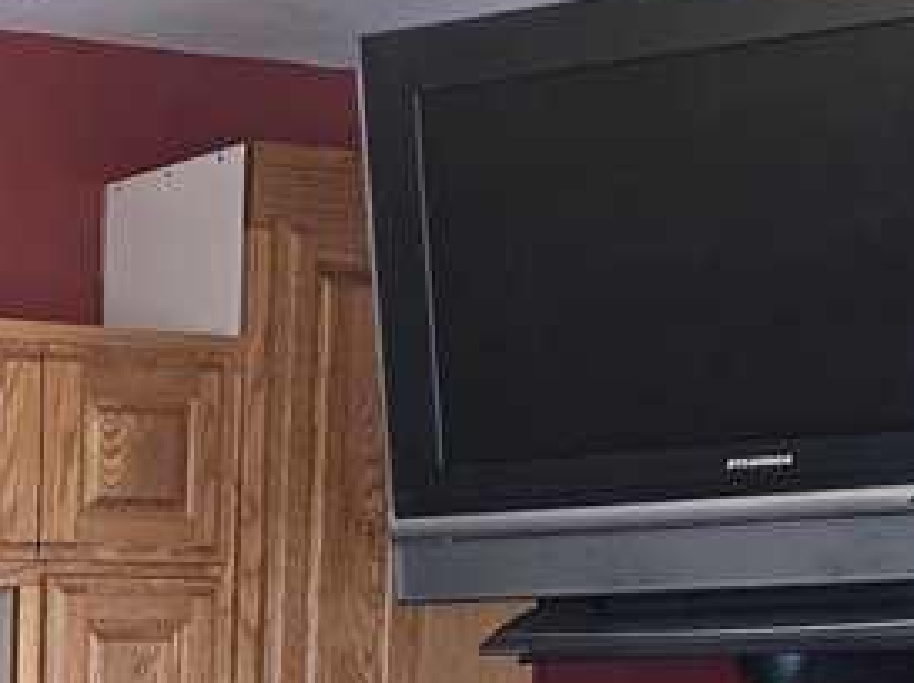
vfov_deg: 12.7
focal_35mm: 108
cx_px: -164
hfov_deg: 17.4
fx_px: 2848
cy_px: 1128
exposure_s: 1/120
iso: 250
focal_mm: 6.3
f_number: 1.7
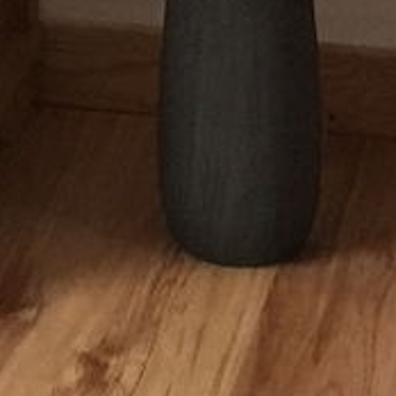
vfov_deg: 6.6
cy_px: -872
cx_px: 112
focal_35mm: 236
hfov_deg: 7.4
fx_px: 3054
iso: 125
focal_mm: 4.15
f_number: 2.2
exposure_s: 1/10
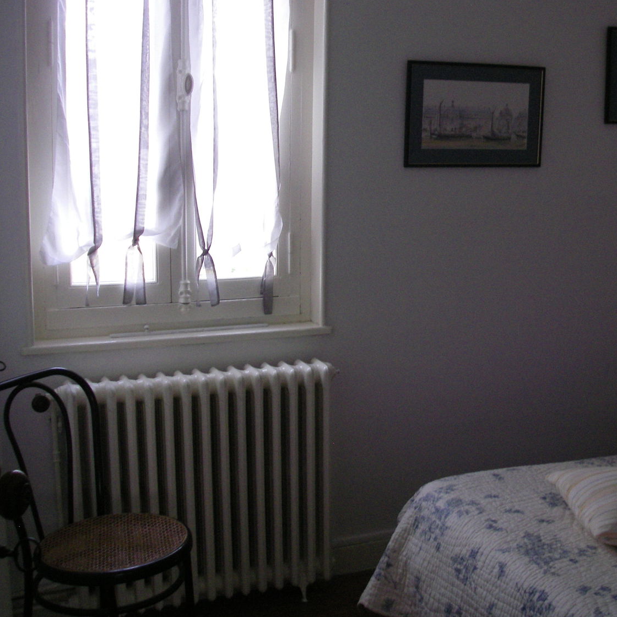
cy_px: 289
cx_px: 414
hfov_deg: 35.0
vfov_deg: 35.3
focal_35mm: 48
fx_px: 968
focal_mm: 6.3
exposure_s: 1/50
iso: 200
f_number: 3.3
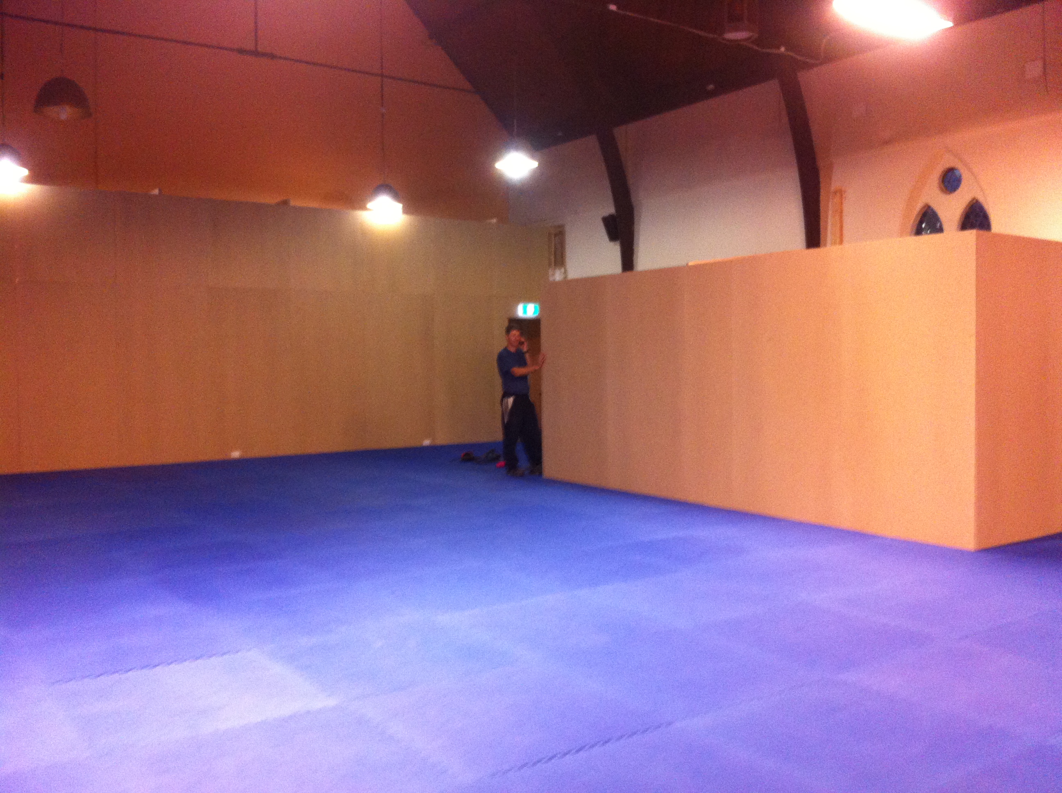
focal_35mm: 35
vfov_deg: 40.6
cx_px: 531
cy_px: 396
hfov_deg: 52.7
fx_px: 1072
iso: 250
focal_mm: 3.85
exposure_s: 1/15
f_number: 2.8
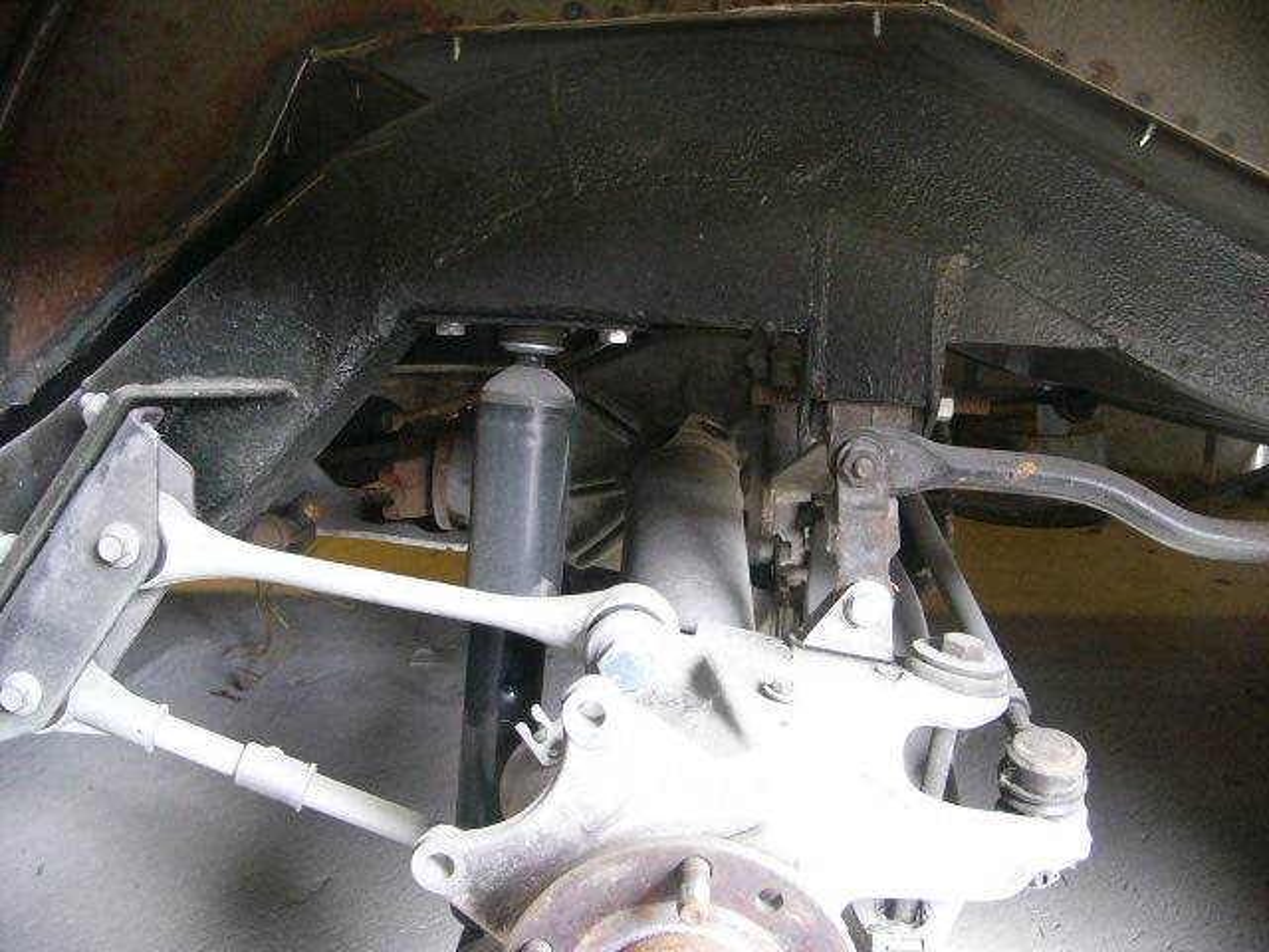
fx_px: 1283
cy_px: 476
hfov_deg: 52.6
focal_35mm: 35
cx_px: 634
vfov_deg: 40.7
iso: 200
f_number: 2.8
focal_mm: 4.6
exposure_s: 1/25
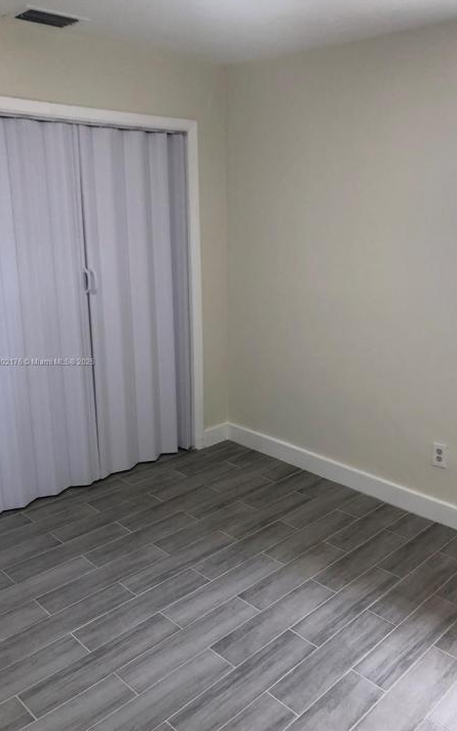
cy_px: 362
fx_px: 598
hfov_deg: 41.7
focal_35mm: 30
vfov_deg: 62.9
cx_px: 259
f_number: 1.8
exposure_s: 1/40
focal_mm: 3.99
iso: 25
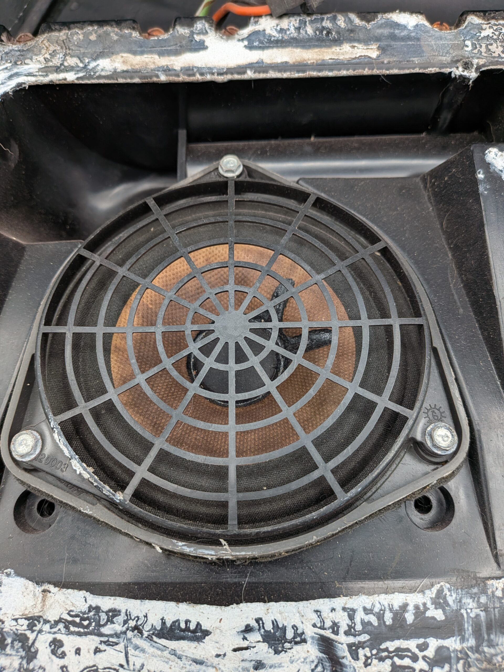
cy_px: 336
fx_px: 466
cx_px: 252
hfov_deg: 56.8
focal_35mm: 24
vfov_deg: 71.6
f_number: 1.7
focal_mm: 4.53
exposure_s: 1/120
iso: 95
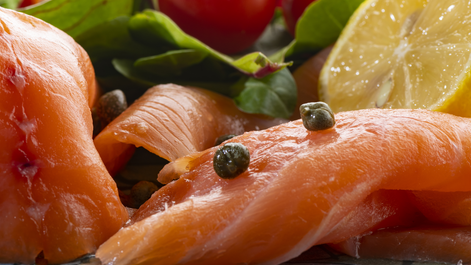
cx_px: 249
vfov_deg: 6.4
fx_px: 2368
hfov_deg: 11.4
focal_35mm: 190
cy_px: 100
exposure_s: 1/200
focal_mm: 105
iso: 100
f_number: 14
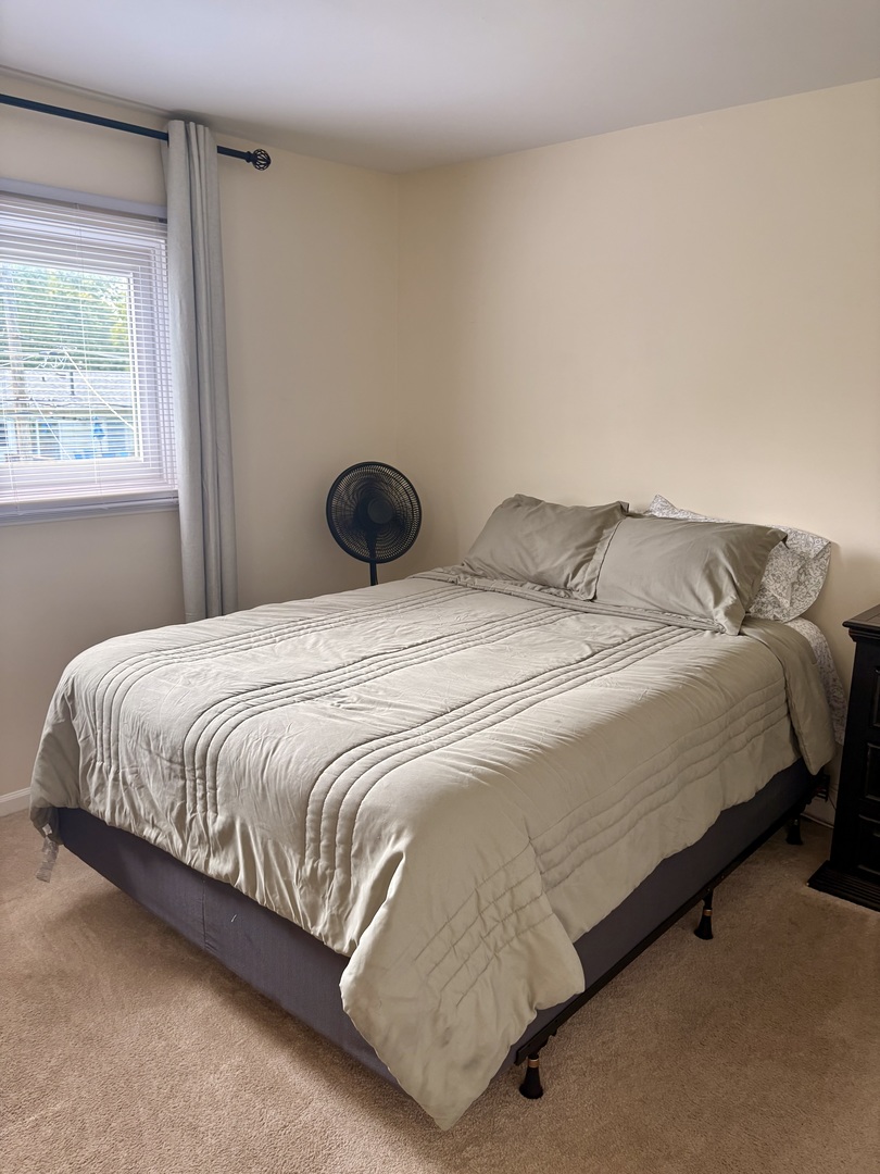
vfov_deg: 67.3
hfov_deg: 53.1
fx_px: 881
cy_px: 587
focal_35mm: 26
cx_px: 440
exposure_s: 1/120
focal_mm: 5.96
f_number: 1.6
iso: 100
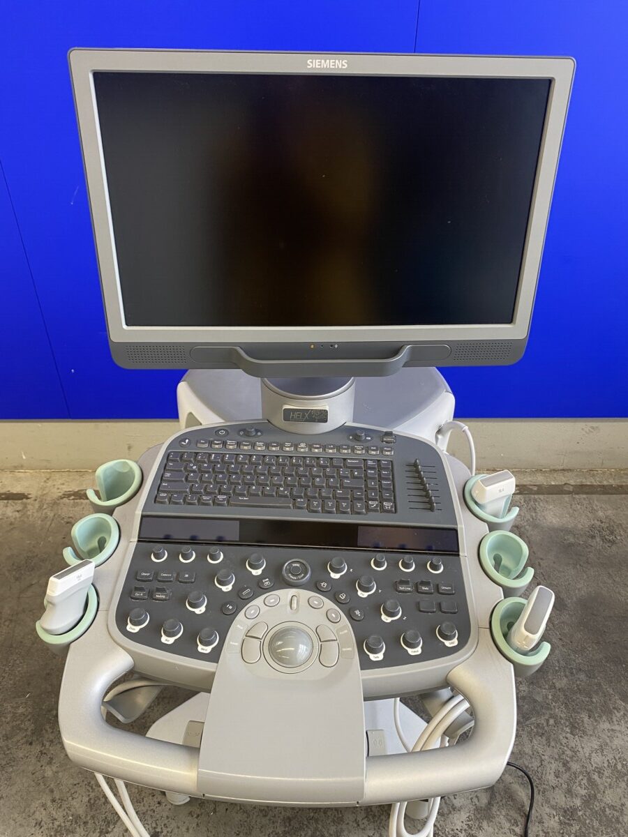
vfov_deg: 67.3
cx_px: 314
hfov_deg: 53.1
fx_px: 629
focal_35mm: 26
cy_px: 418
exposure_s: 1/50
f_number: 1.8
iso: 100
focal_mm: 4.25
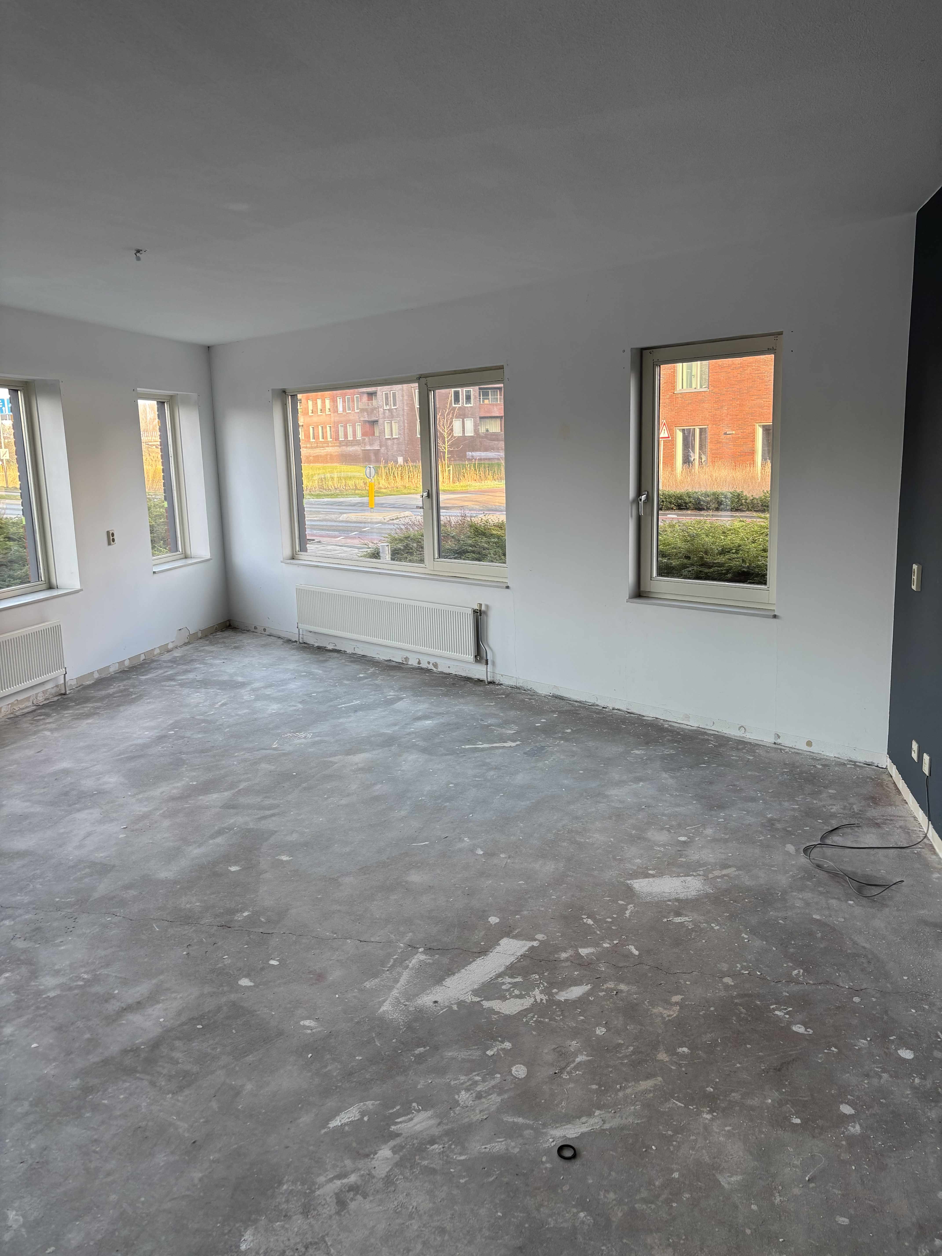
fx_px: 943
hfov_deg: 53.1
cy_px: 628
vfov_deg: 67.3
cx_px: 471
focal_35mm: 26
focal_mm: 5.96
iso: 40
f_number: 1.6
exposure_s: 1/100
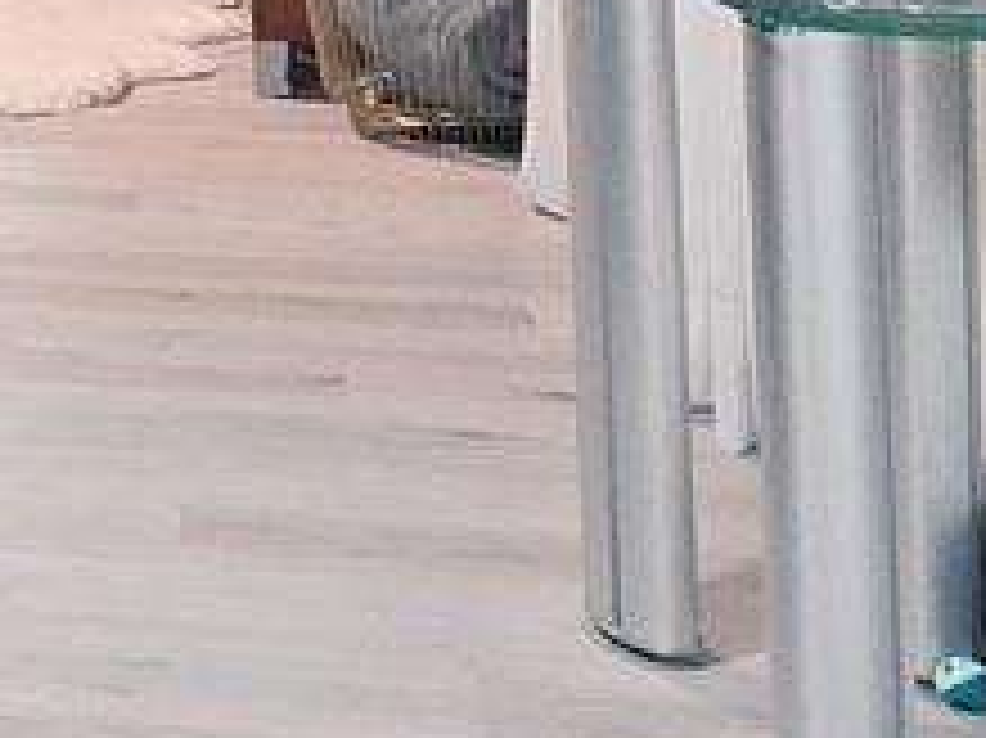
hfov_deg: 15.8
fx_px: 2704
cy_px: -396
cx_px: -1045
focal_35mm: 95
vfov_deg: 14.4
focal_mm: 2.2
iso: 640
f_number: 2.2
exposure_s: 1/60.2
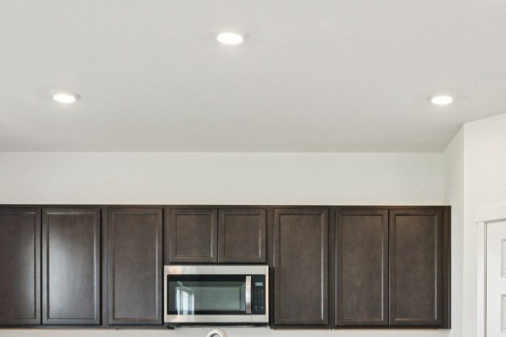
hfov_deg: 38.5
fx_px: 719
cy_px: 355
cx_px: 327
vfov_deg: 24.9
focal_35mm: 51
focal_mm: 22.5
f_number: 8
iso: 800
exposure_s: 1/50
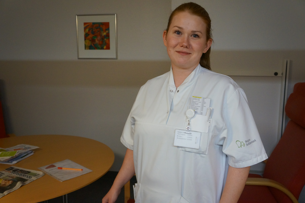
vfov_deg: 38.3
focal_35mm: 34
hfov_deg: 55.2
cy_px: 102
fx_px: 292
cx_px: 152
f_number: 4
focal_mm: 23
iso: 2000
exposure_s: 1/160
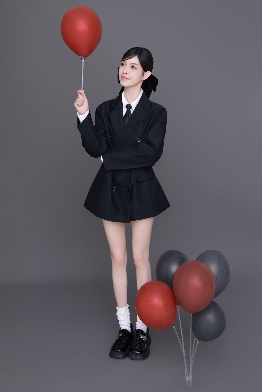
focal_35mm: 49
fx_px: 535
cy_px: 196
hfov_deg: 27.5
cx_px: 131
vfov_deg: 40.3
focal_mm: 50
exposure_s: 1/40
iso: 3200
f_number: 8
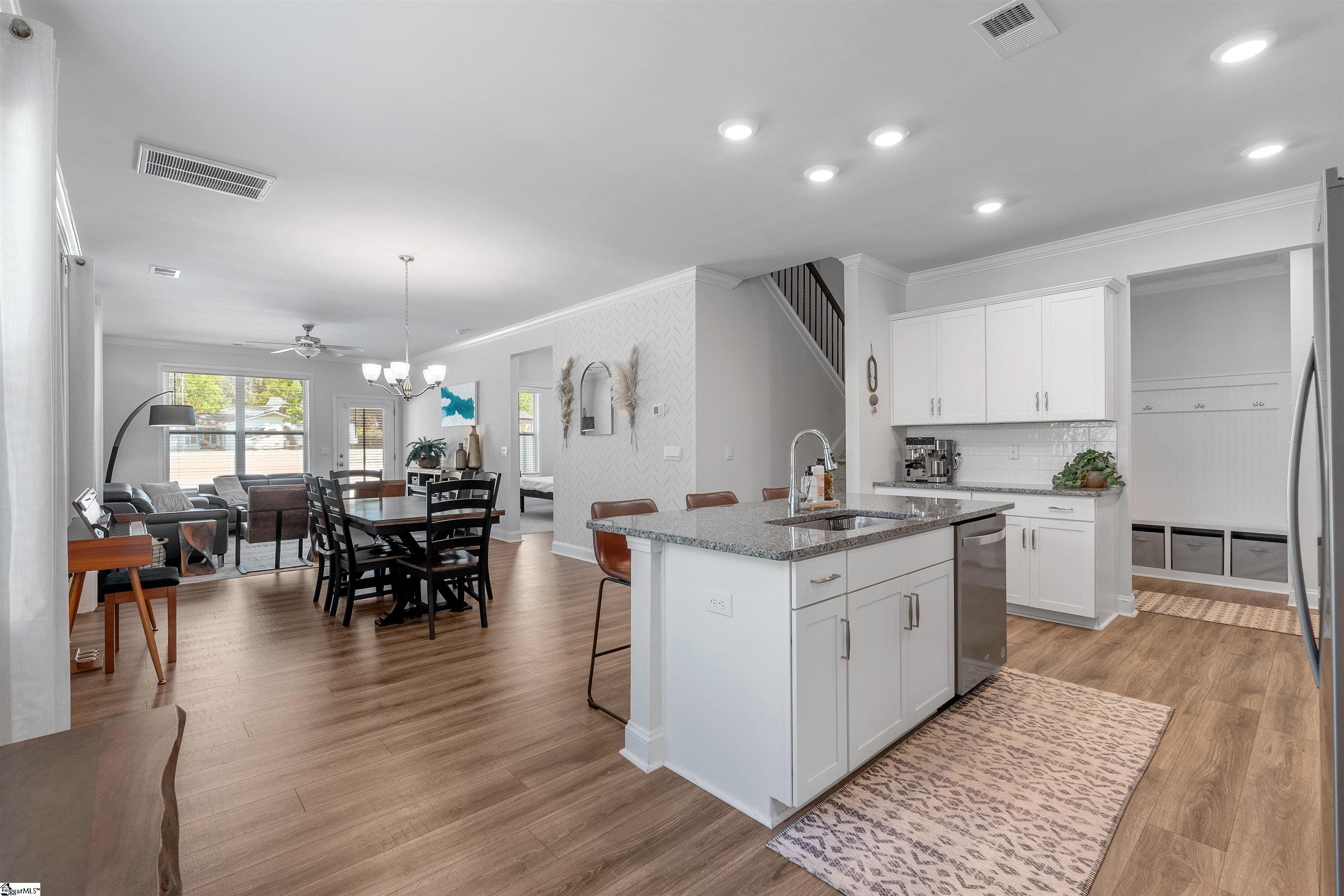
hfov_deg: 96.7
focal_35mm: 16
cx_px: 672
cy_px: 448
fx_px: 597
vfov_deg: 73.7
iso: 200
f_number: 8
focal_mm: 16
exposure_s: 1/10
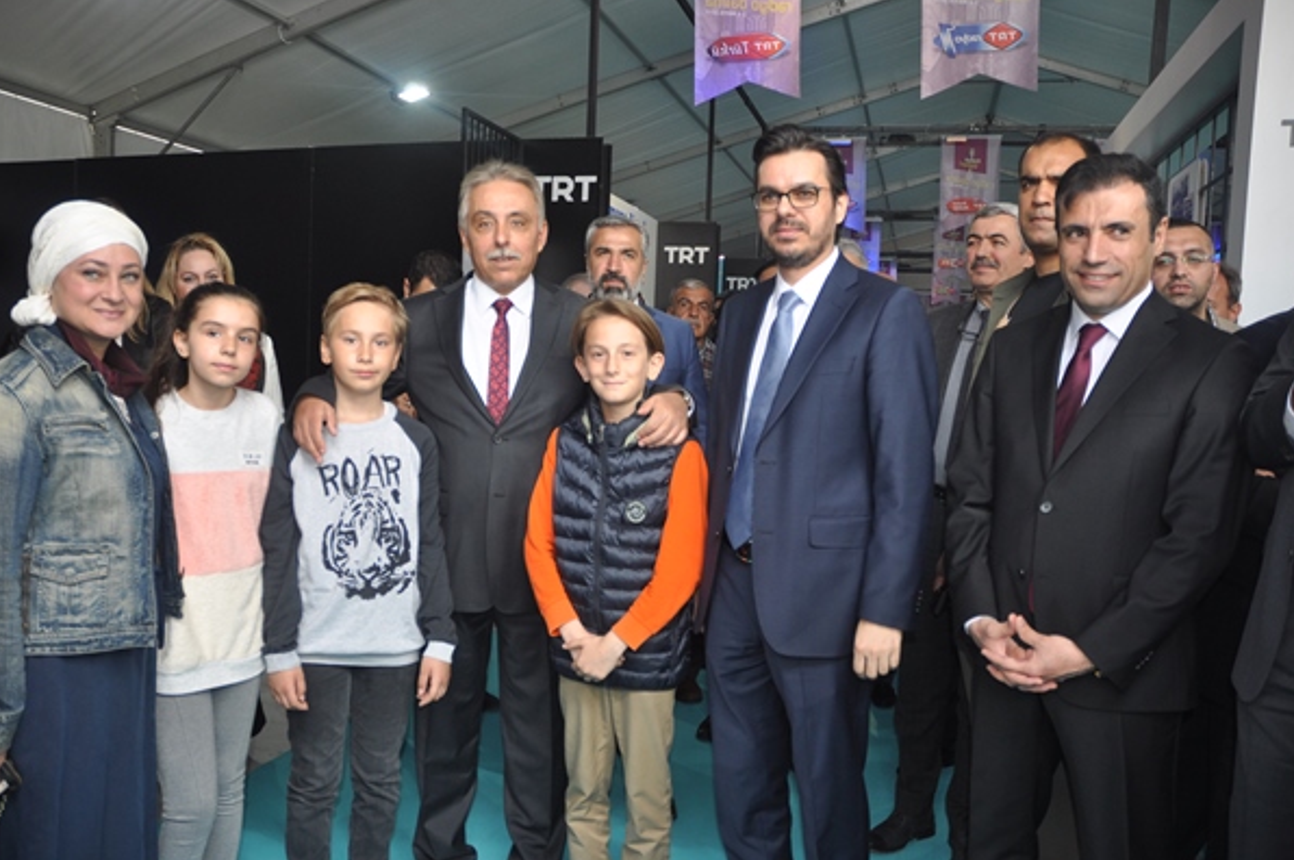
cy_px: 455
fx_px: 1041
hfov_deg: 63.7
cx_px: 625
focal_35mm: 29
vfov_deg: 44.8
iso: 400
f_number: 3.5
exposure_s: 1/125
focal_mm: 18
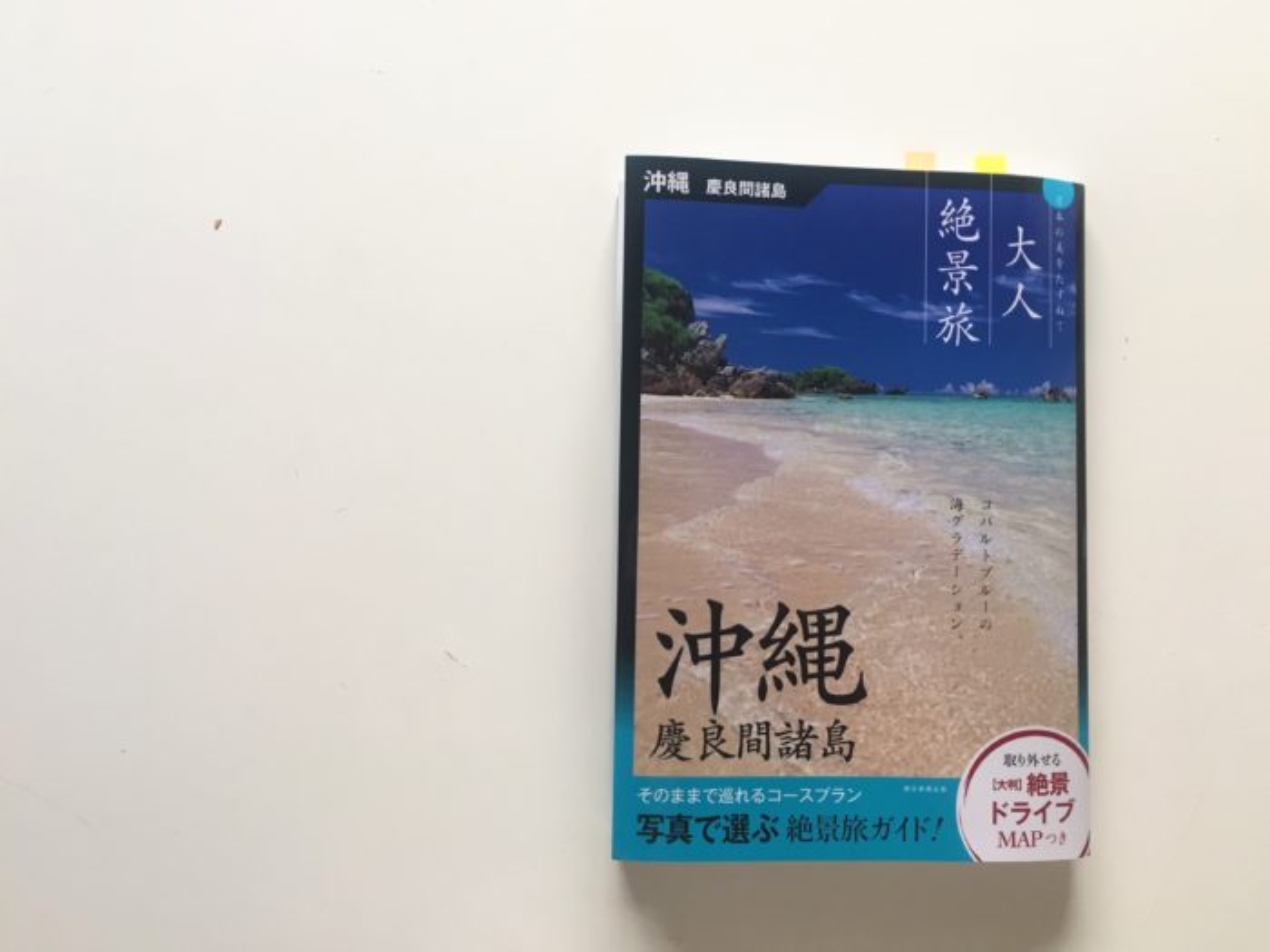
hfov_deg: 61.7
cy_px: 476
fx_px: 1064
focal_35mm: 29
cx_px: 635
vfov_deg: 48.2
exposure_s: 1/30
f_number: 2.2
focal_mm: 4.15
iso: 40
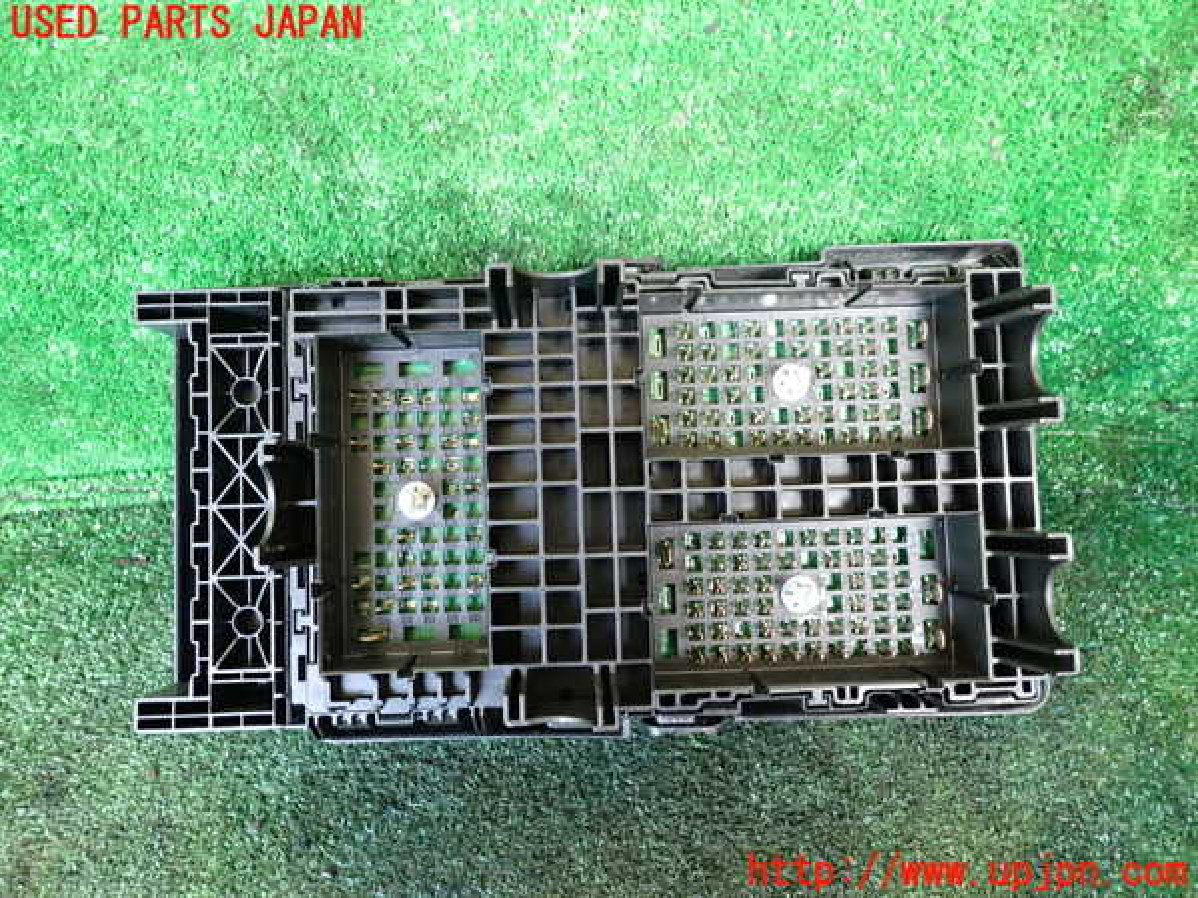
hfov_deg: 69.4
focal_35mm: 25
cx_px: 599
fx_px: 865
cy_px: 449
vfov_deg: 54.9
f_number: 2
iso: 250
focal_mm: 4.5
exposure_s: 1/30
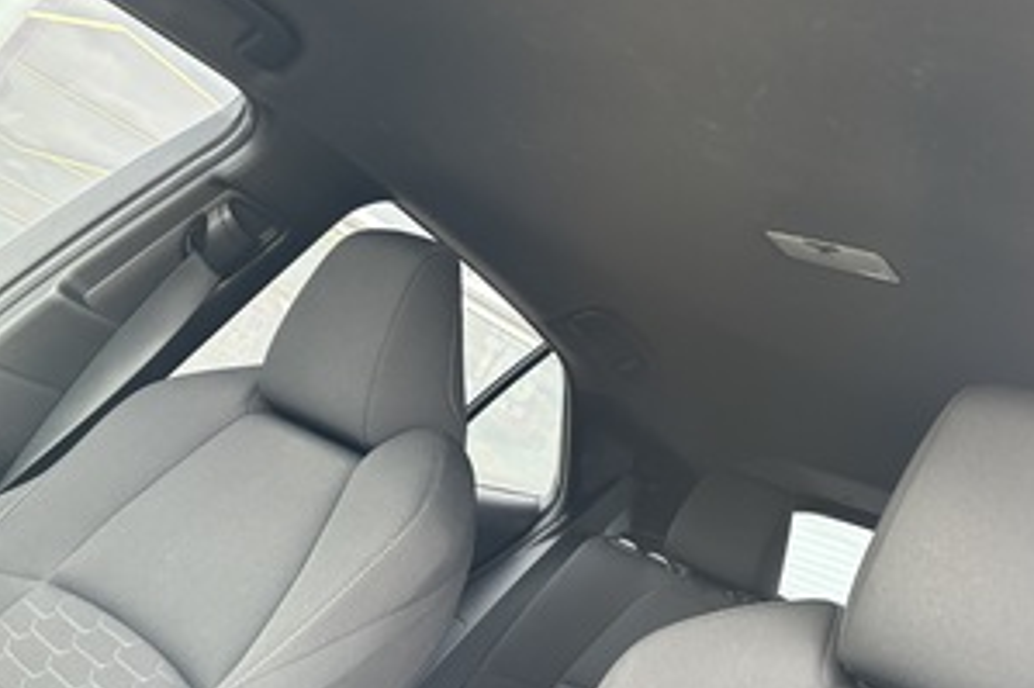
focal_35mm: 38
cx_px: 723
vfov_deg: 34.5
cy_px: 195
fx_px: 1091
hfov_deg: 49.5
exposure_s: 1/70
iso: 125
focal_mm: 5.96
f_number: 1.6
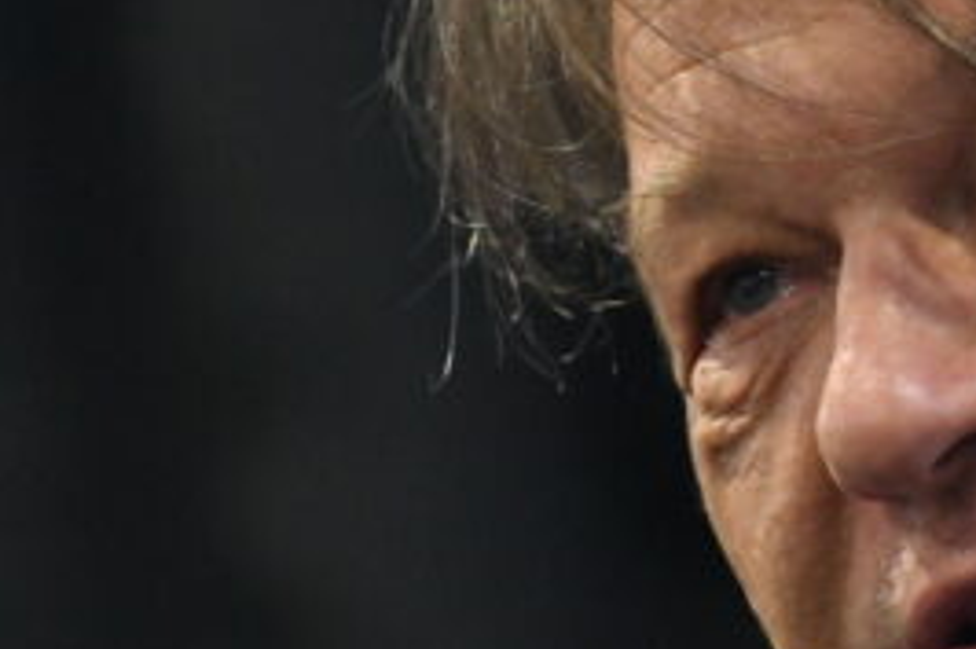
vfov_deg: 1.8
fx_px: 21187
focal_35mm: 782
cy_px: 264
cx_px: 903
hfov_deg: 2.6
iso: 6400
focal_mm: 185
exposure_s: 1/250
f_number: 4
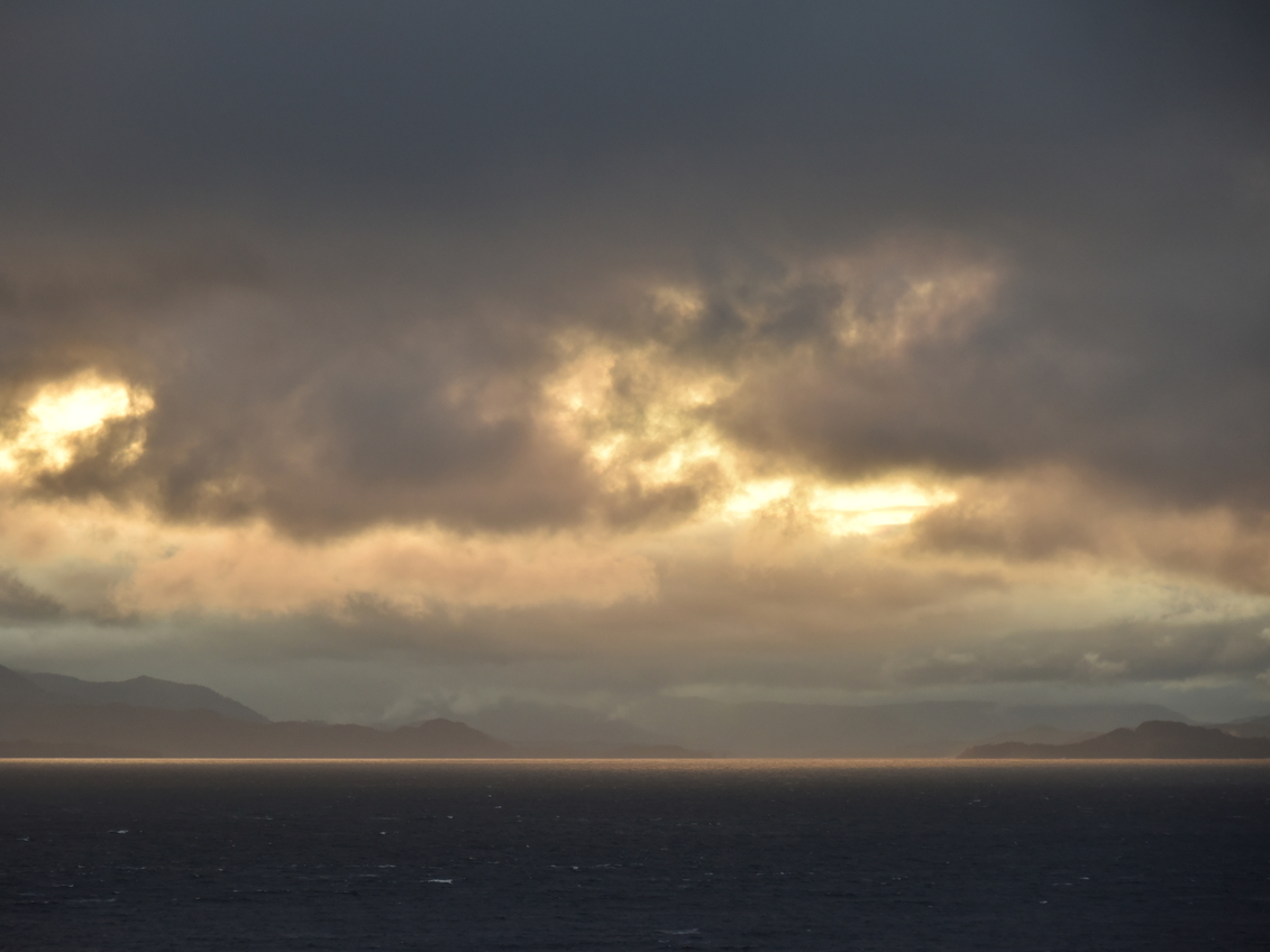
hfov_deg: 13.4
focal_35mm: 147
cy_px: 478
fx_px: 5393
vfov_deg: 10.1
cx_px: 566
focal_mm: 135
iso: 1000
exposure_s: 1/320
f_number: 5.6
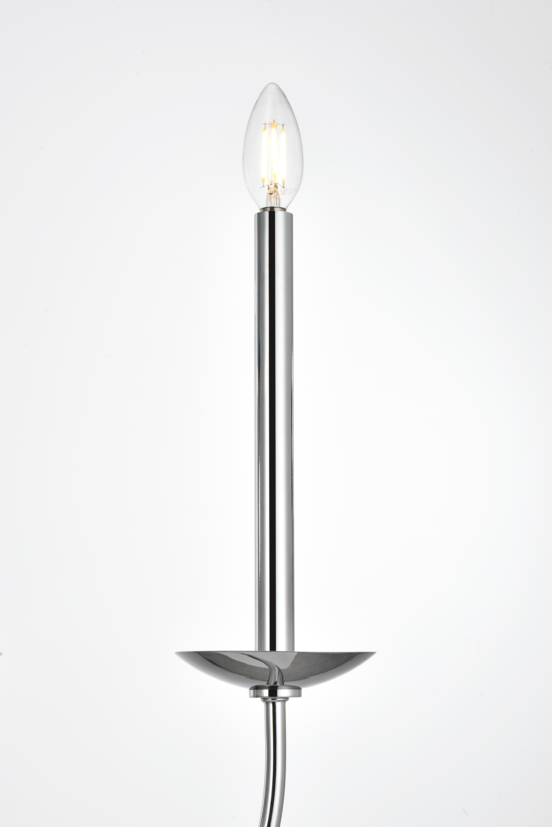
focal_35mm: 70
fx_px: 1609
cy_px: 414
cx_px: 276
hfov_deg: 19.5
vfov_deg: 28.8
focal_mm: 70
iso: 100
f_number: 22
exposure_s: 1/30
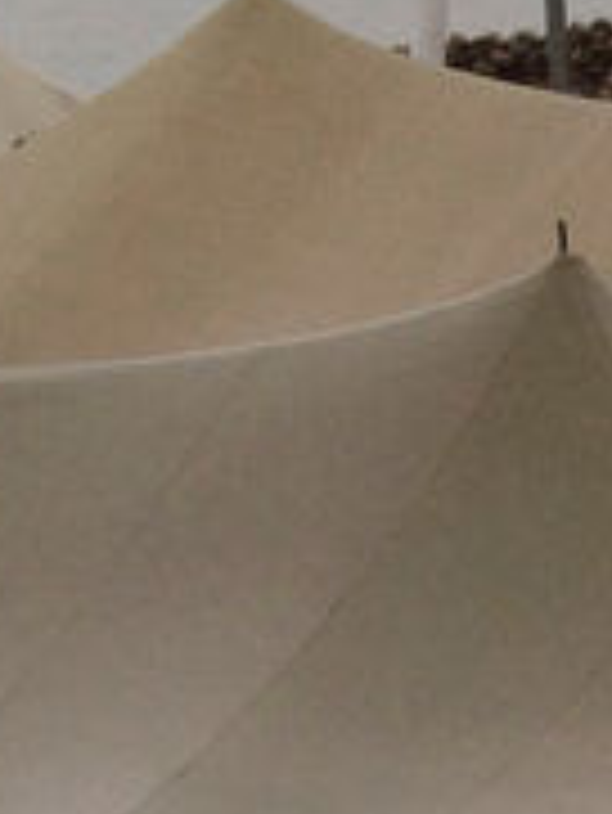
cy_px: -832
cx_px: -824
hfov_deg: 1.1
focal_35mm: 1360
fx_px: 32021
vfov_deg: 1.5
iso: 1250
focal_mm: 200
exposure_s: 1/400
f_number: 14
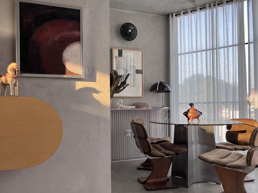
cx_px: 123
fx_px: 209
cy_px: 103
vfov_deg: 49.7
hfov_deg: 63.4
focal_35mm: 28
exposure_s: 1/121
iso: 40
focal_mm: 5.7
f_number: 1.5
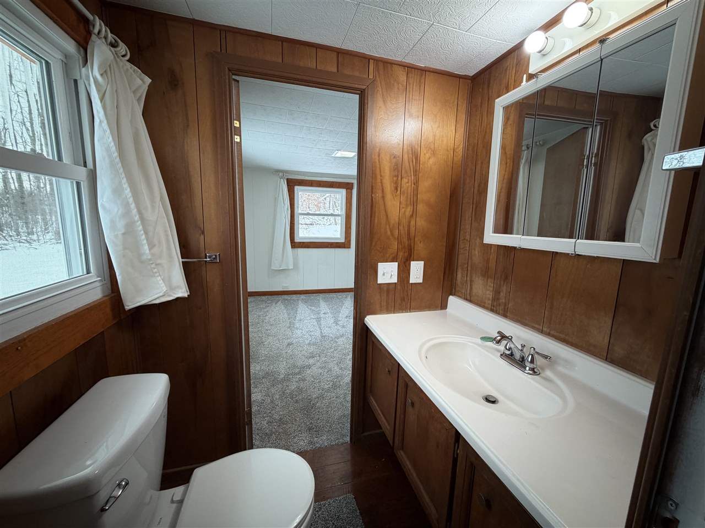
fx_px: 285
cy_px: 264
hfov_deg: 102.1
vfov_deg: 85.6
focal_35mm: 14
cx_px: 352
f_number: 2.2
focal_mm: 2.22
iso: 160
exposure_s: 1/120
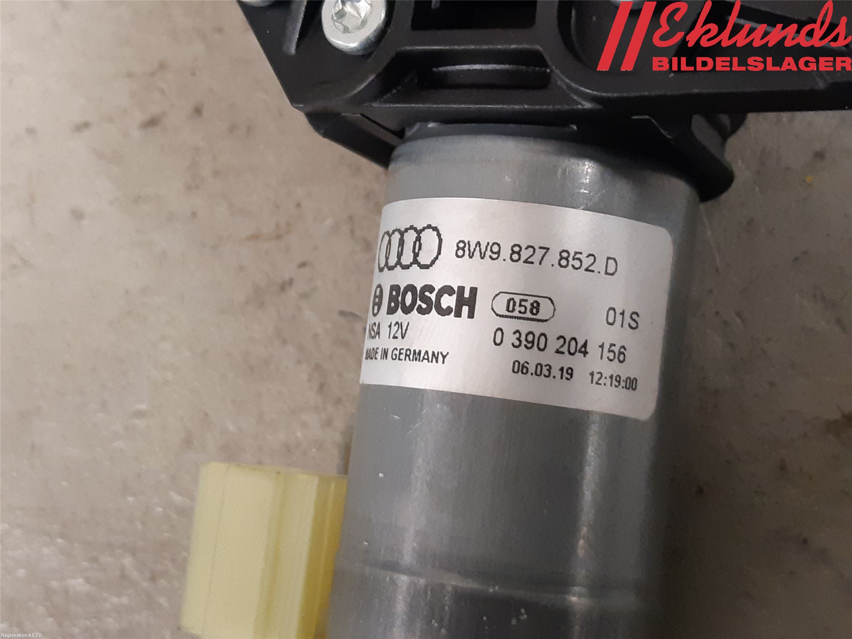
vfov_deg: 53.1
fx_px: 640
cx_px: 426
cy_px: 320
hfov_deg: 67.3
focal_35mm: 26
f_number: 1.7
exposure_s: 1/50
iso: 320
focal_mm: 3.93
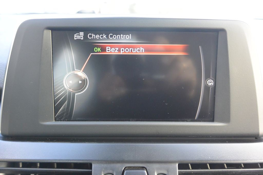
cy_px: 88
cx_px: 132
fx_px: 197
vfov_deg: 47.9
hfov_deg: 67.4
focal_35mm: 27
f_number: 3.5
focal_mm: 10
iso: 900
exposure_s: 1/125
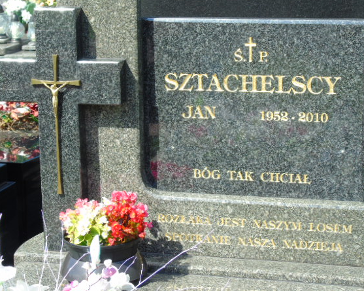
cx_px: 174
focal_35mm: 92
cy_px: 147
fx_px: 991
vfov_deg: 16.7
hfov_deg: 20.8
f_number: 4.1
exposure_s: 1/250
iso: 80
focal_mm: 15
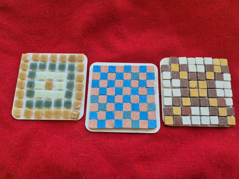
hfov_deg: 73.9
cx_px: 120
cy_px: 90
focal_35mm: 23
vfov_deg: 58.9
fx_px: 159
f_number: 1.8
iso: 200
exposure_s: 1/180
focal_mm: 5.4
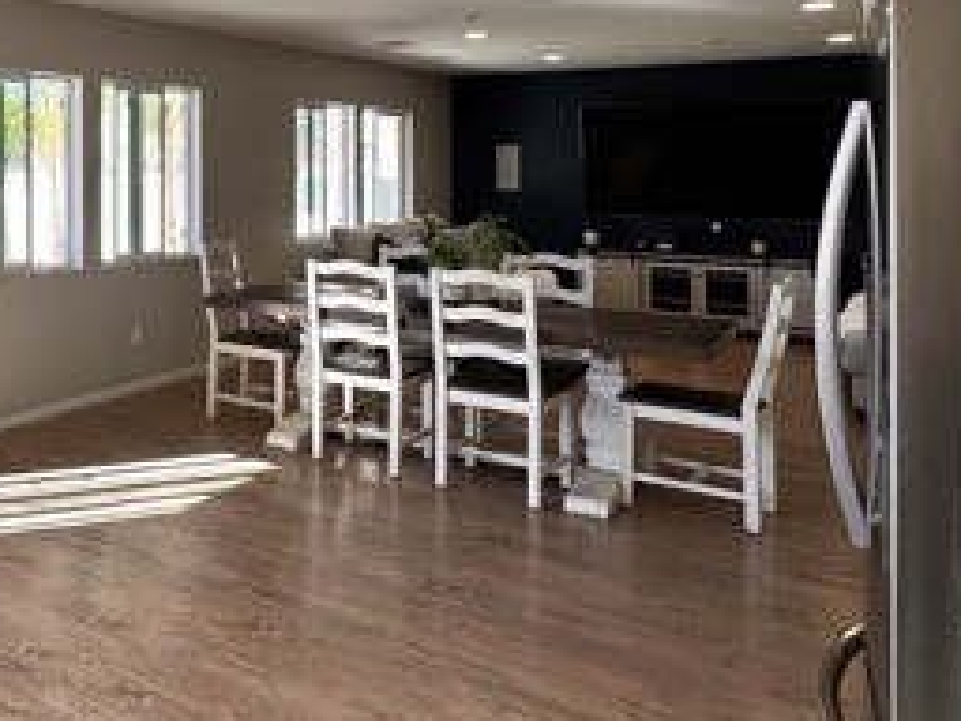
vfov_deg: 39.3
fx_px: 972
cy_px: 158
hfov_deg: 42.3
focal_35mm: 35
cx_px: -79
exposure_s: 1/195
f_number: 2.2
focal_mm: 2.22
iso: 40
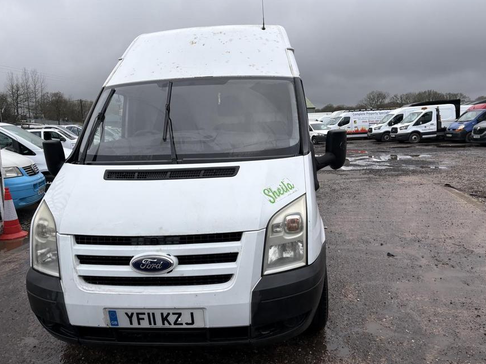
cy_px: 183
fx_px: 379
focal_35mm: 27
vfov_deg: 51.3
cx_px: 241
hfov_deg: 65.3
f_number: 1.6
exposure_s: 1/773
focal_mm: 5.96
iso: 50
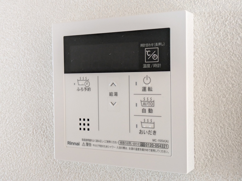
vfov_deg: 28.6
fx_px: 357
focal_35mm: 51
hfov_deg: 37.5
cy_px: 90
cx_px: 121
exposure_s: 1/120
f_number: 1.89
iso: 338
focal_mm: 5.43
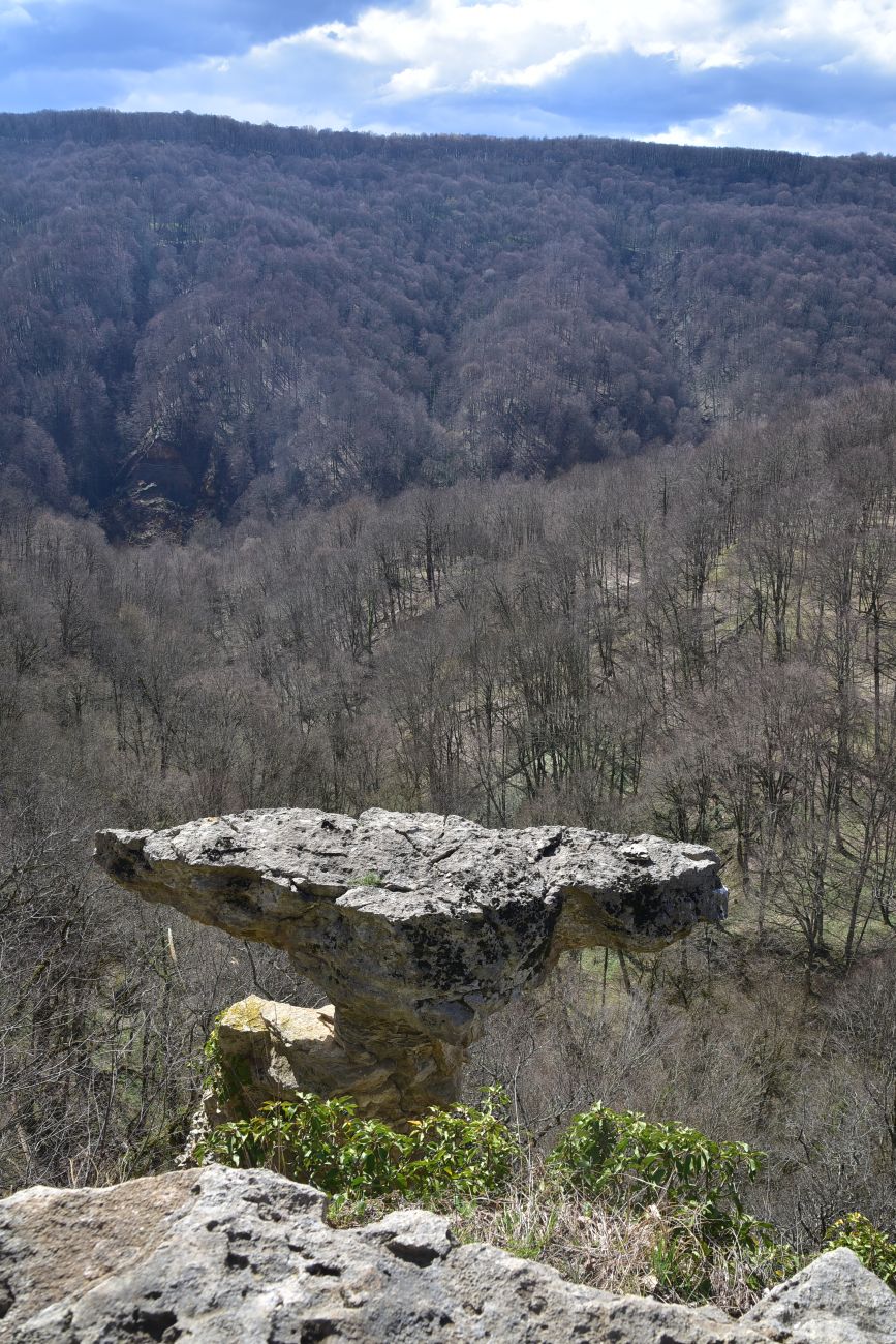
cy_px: 672
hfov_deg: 27.0
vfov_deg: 39.6
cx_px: 448
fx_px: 1866
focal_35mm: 50
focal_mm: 50
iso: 160
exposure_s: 1/125
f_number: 11
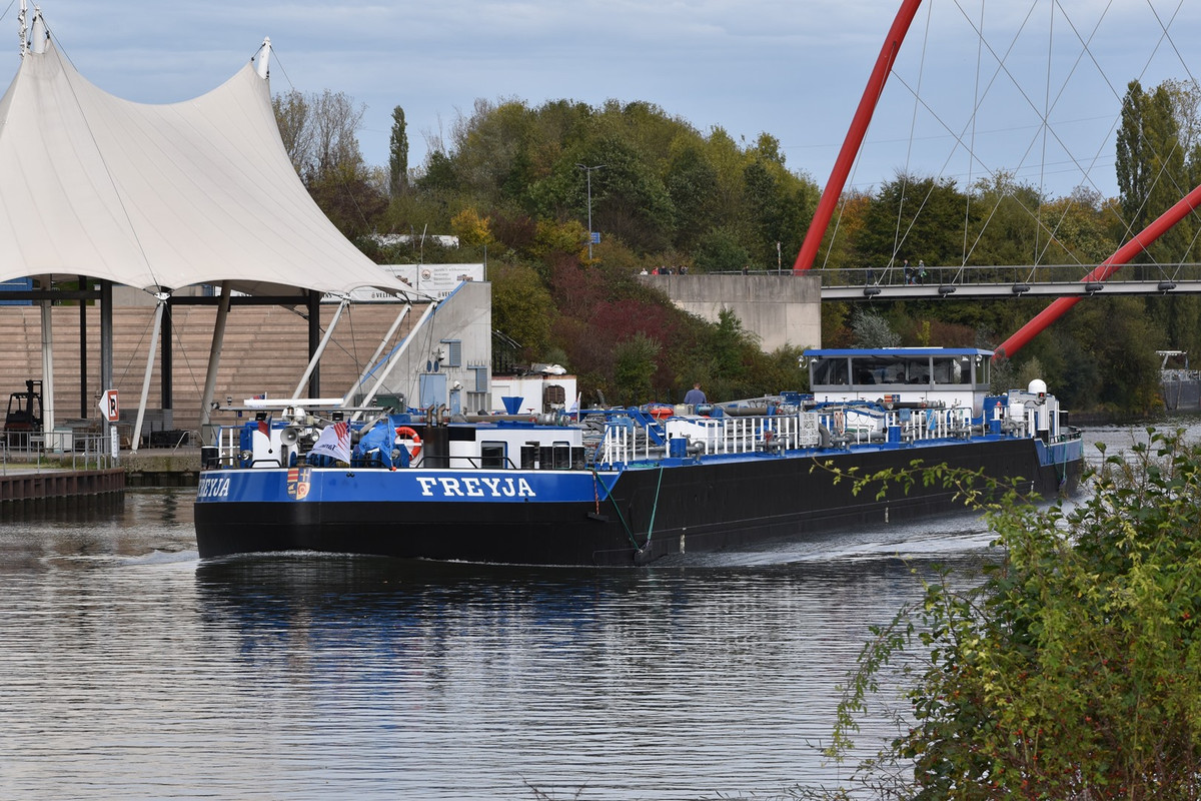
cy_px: 400
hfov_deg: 13.4
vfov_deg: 9.0
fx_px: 5104
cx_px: 600
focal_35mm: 153
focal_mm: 102
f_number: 9
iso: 200
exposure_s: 1/320
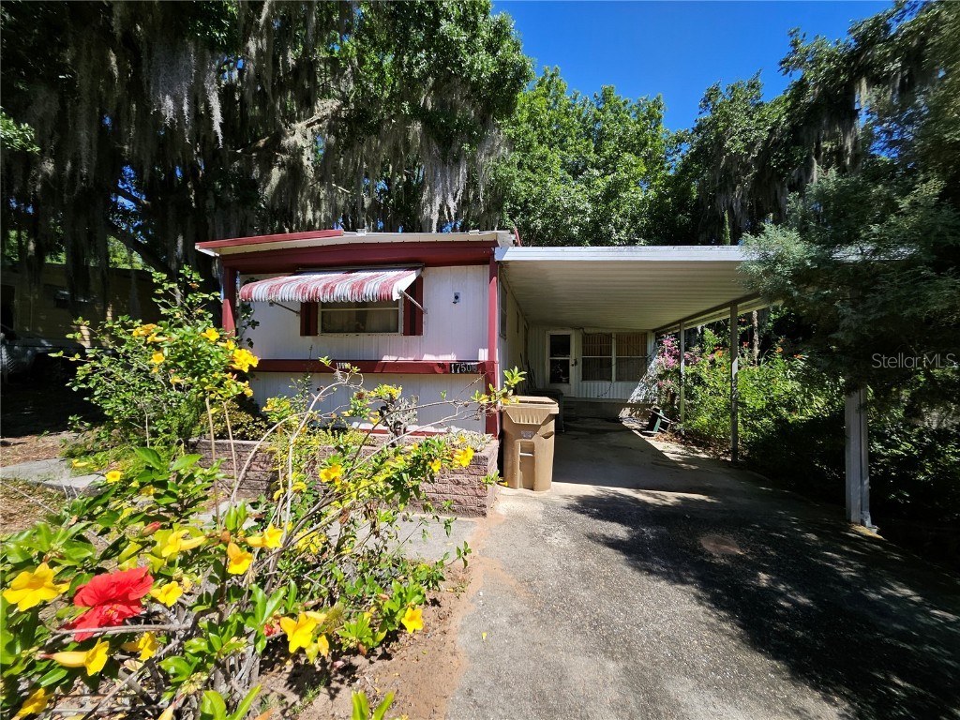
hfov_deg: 106.2
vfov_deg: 89.9
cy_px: 360
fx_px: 361
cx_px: 480
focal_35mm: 13
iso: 32
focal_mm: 1.74
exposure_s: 1/866
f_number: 2.2
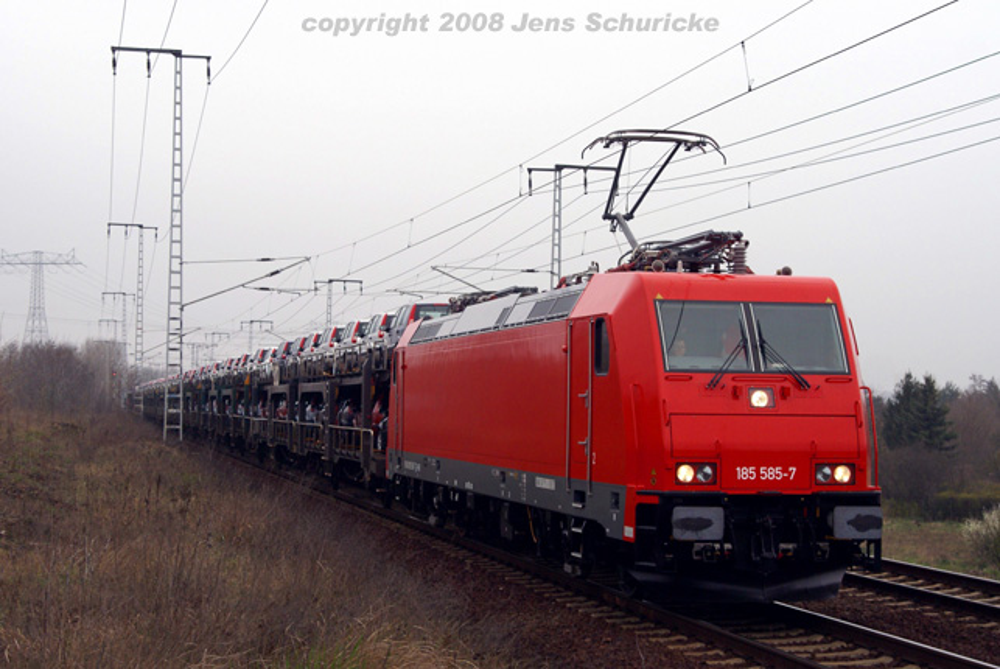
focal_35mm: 68
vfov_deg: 20.2
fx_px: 1877
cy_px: 334
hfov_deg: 29.8
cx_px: 500
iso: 400
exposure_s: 1/800
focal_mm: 45
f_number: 4.5
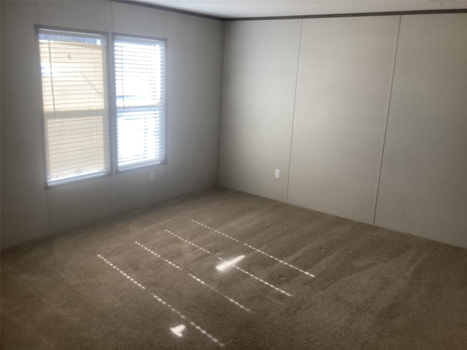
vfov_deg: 45.4
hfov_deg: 58.4
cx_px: 234
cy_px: 175
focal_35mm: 31
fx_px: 418
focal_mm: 3.3
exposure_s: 1/120
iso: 64
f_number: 2.4
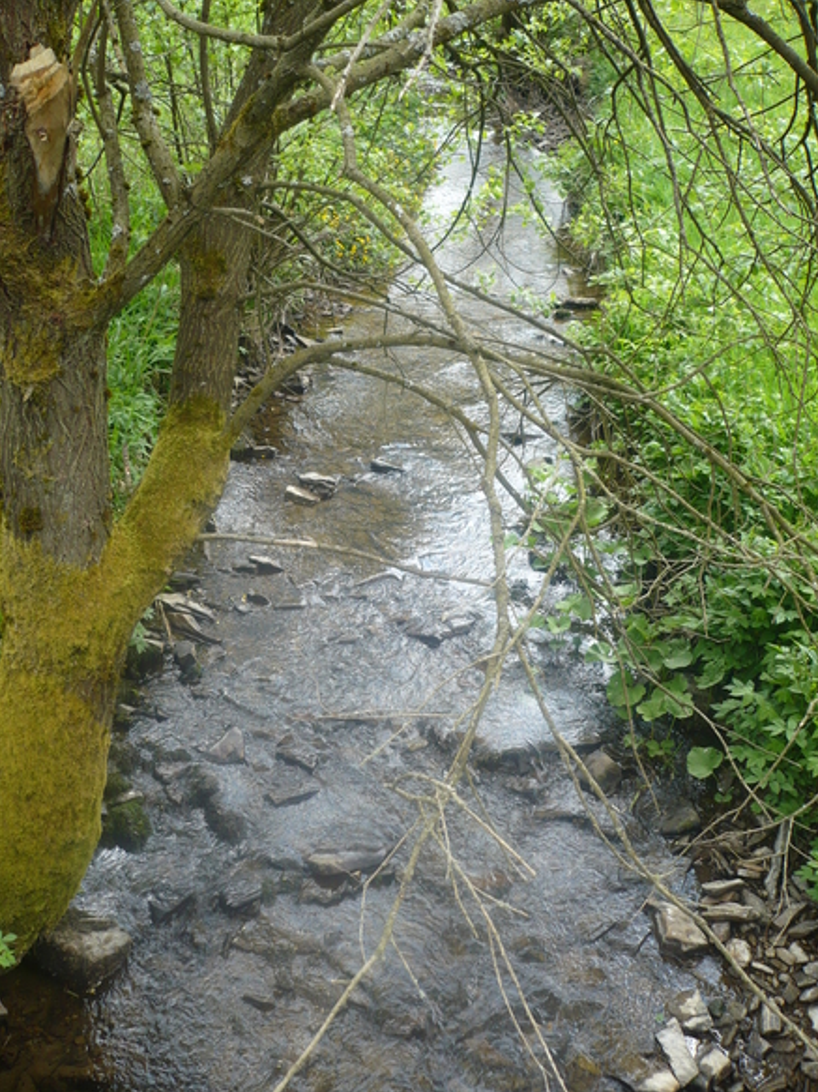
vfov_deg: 51.4
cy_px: 560
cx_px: 401
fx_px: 1135
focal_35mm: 36
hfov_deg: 39.6
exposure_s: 1/100
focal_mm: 5.8
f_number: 2.8
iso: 100
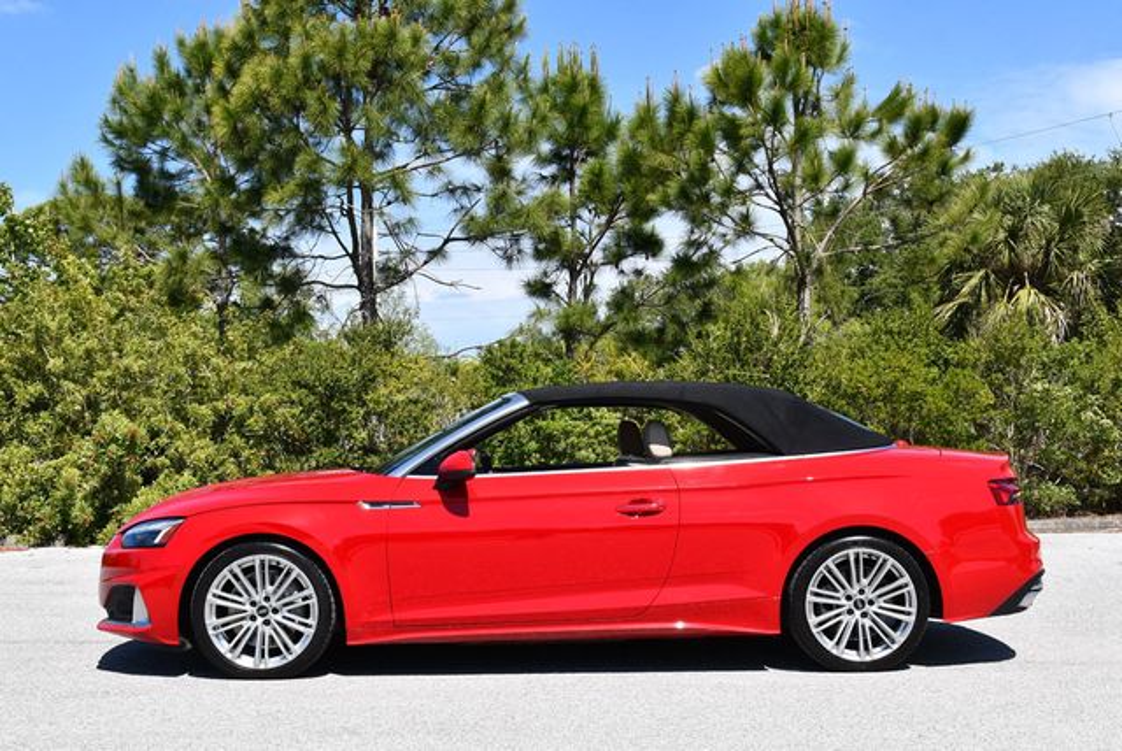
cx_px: 561
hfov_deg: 38.2
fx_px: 1622
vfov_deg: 26.0
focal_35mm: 52
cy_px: 376
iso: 110
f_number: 8
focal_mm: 26
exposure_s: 1/250
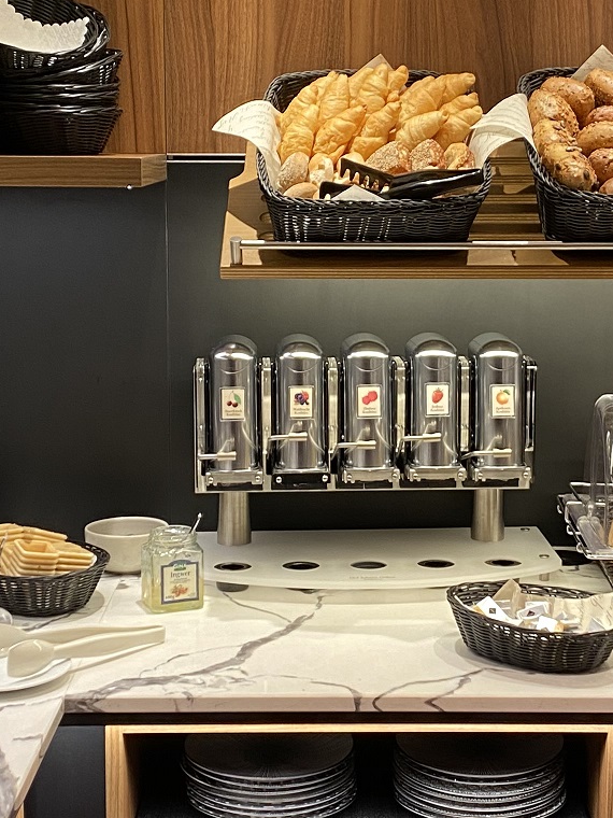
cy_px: 320
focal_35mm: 69
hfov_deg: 21.3
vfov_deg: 28.1
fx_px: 1629
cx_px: 340
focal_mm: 4.25
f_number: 1.8
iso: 80
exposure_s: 1/50
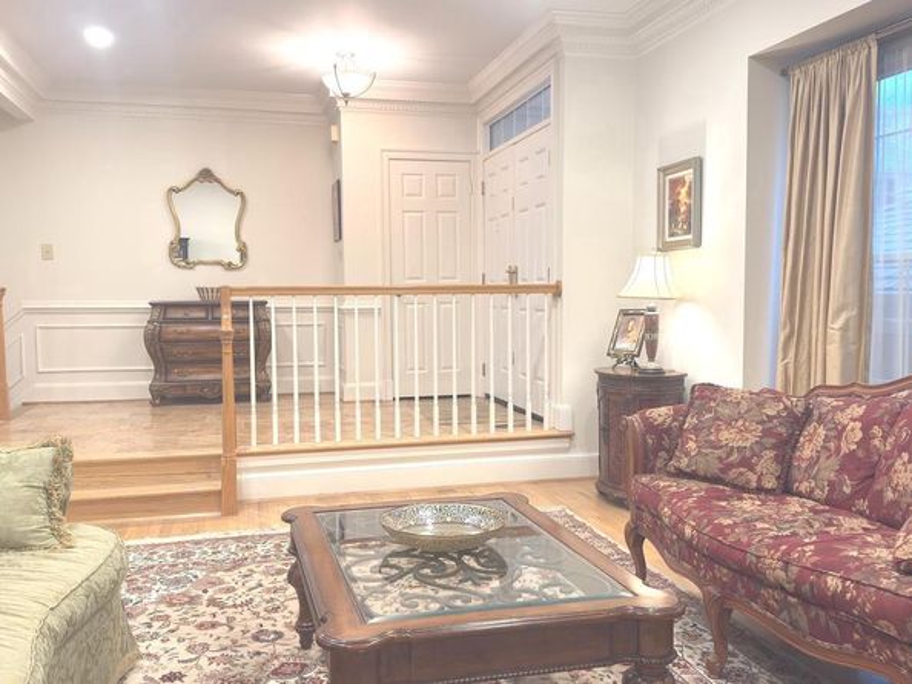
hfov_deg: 71.6
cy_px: 342
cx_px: 456
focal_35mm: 24
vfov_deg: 56.8
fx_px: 632
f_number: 1.78
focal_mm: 6.76
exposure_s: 1/60
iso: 200
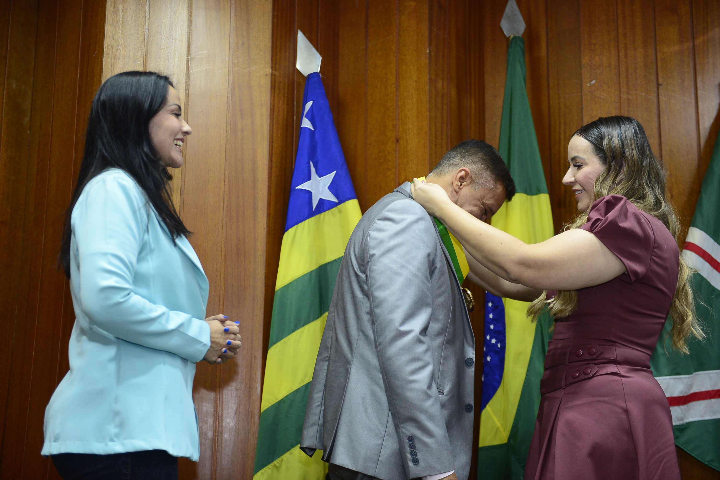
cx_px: 360
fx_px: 1040
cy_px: 240
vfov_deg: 26.0
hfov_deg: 38.2
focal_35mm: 52
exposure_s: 1/125
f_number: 2.8
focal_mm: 52
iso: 2000
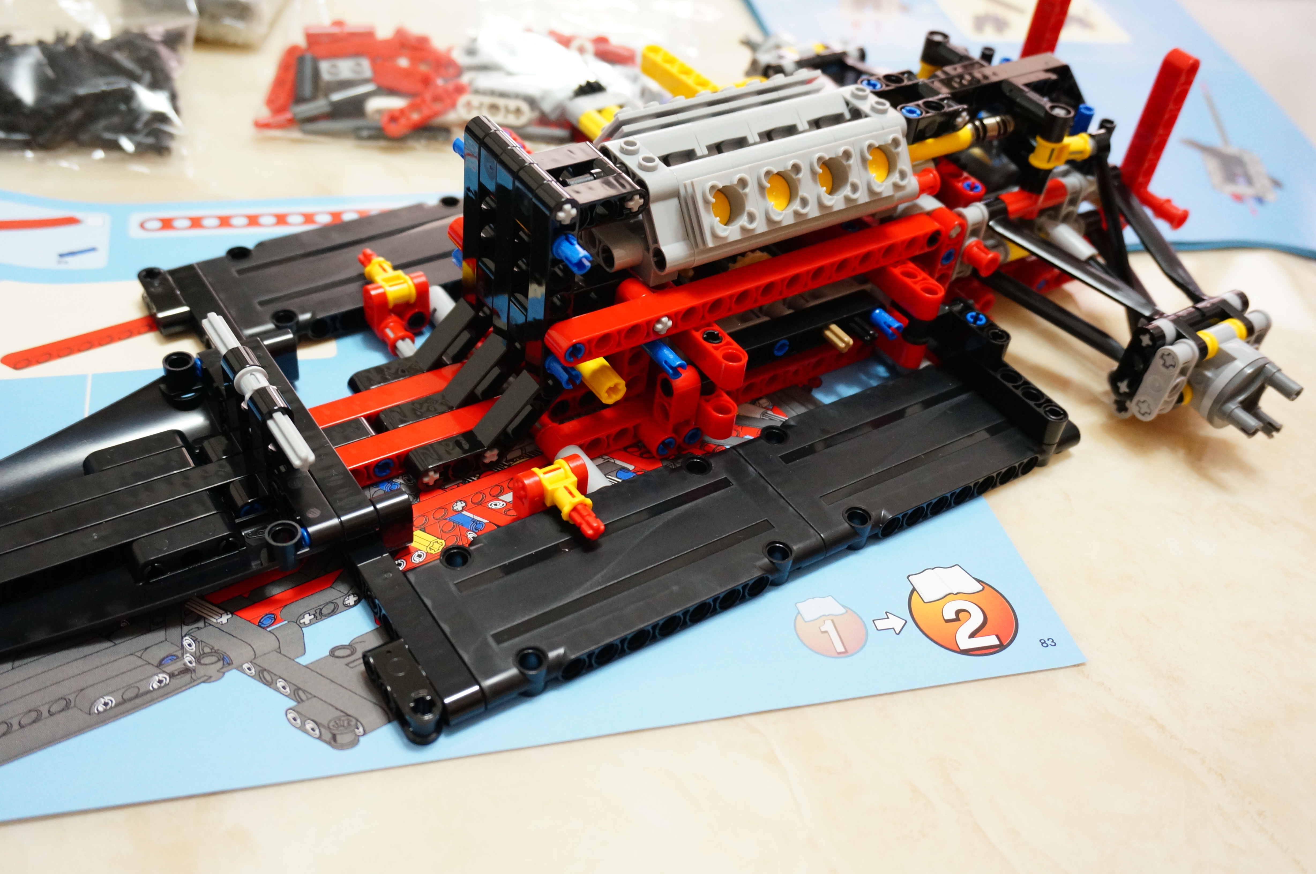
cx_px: 658
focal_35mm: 34
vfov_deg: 38.3
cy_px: 437
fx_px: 1260
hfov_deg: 55.2
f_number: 4.5
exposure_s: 1/20
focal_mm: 23
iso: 1600
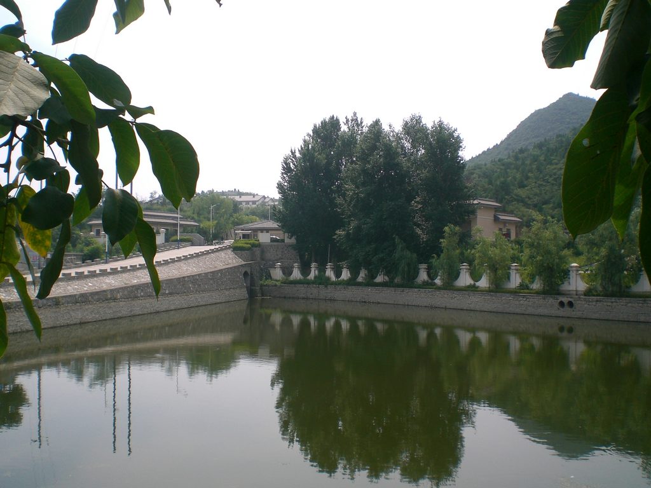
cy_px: 244
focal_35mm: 38
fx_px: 715
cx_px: 326
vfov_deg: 37.7
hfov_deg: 49.0
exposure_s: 1/500
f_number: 4.4
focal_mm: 6.3
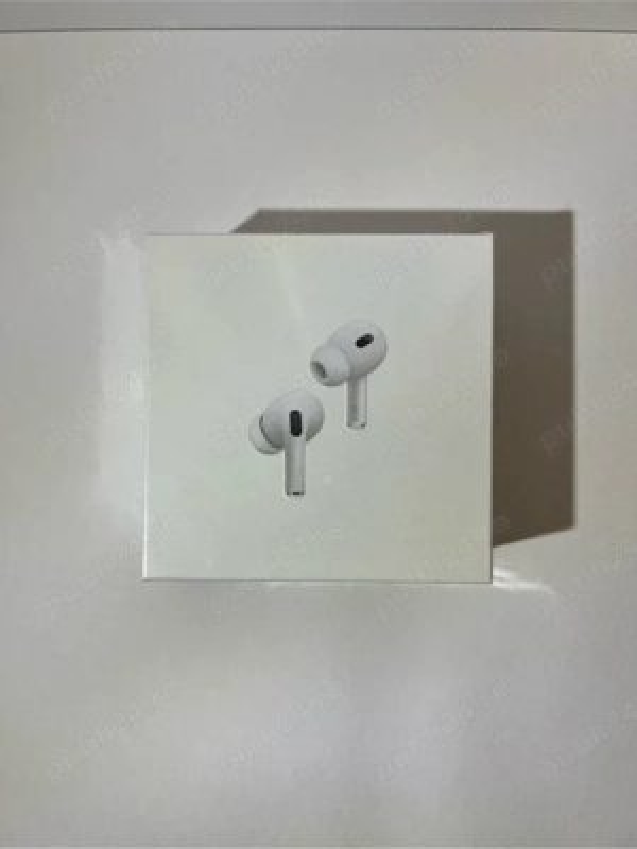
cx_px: 318
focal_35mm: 26
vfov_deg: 67.3
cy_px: 424
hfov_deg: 53.1
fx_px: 638
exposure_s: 1/100
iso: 80
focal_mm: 5.7
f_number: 1.5
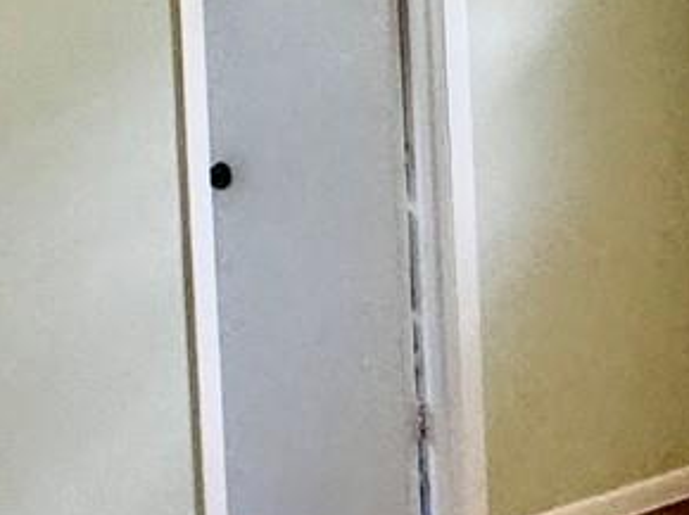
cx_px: 910
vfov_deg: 14.8
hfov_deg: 18.4
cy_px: 88
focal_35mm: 99
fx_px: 1969
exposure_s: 1/60
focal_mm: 2.22
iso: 250
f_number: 2.2
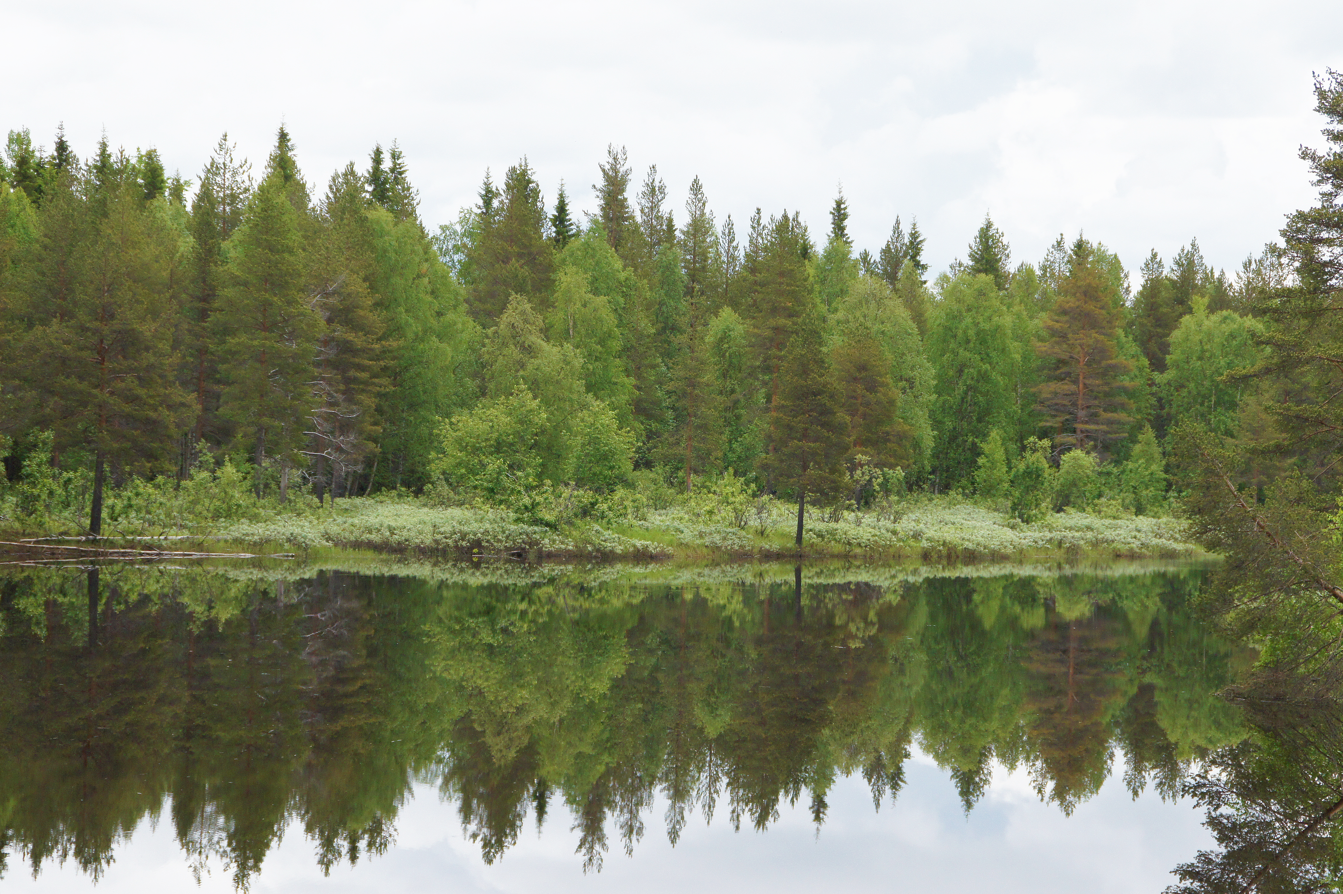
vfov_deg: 11.4
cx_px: 672
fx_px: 4474
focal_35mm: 120
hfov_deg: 17.1
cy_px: 447
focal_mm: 80
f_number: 8
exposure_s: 1/1000
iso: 800
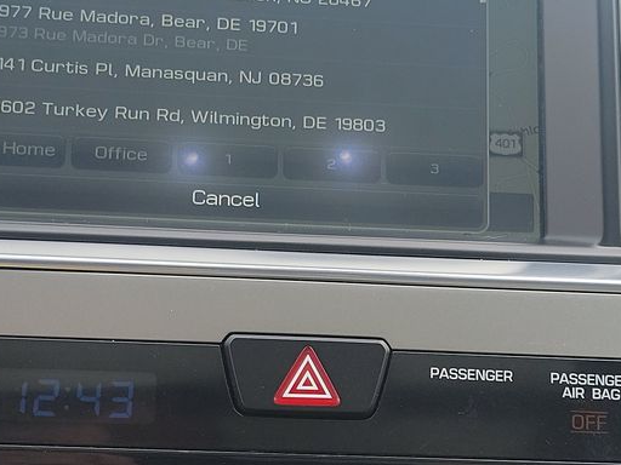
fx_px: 1345
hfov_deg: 26.0
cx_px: 274
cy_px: 271
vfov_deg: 19.6
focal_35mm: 75
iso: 50
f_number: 1.8
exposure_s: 1/127
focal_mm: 6.7
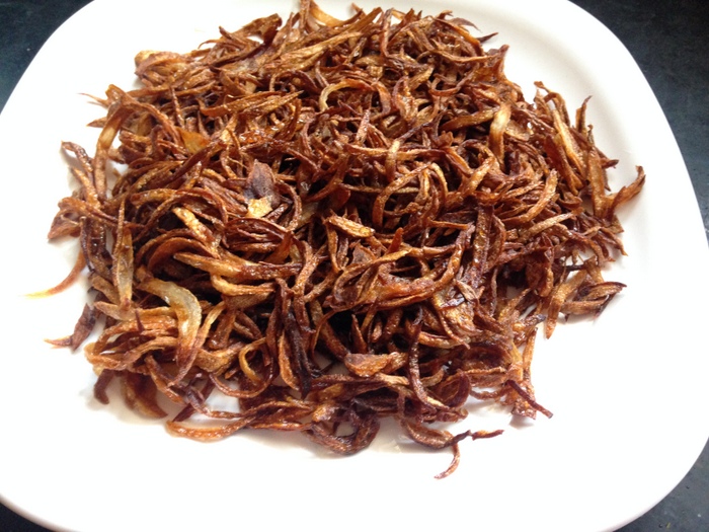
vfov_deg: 42.9
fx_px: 676
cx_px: 354
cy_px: 266
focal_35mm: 33
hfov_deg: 55.4
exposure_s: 1/20
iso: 320
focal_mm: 4.12
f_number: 2.4
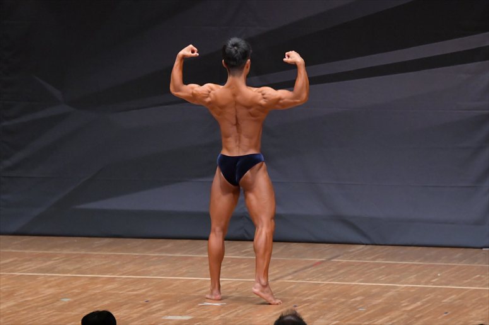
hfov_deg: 7.6
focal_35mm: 270
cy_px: 162
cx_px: 244
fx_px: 3666
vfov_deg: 5.1
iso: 6400
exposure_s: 1/400
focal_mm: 180
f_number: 5.6
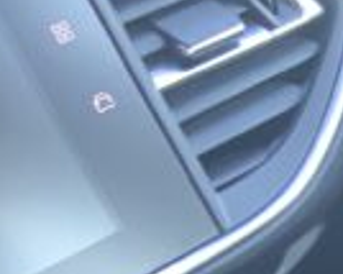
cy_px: 615
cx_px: 796
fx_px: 1714
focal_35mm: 169
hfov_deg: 10.1
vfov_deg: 8.5
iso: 125
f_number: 1.8
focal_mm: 3
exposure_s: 1/60
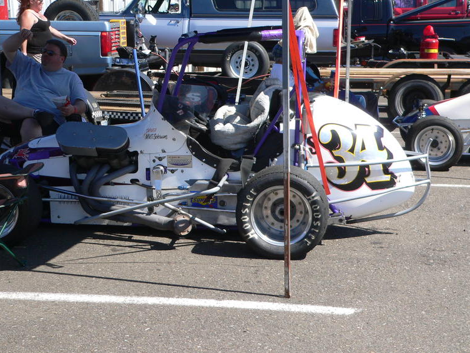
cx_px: 234
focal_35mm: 64
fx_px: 869
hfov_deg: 30.3
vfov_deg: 22.9
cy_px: 175
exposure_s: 1/1000
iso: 100
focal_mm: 10.2
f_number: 2.8
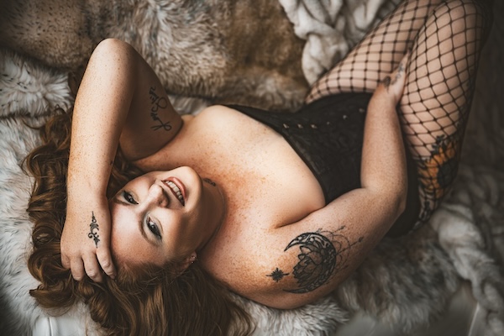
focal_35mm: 50
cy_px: 168
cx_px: 252
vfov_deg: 27.0
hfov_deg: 39.6
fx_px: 700
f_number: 2.8
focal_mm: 50
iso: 200
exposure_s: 1/160
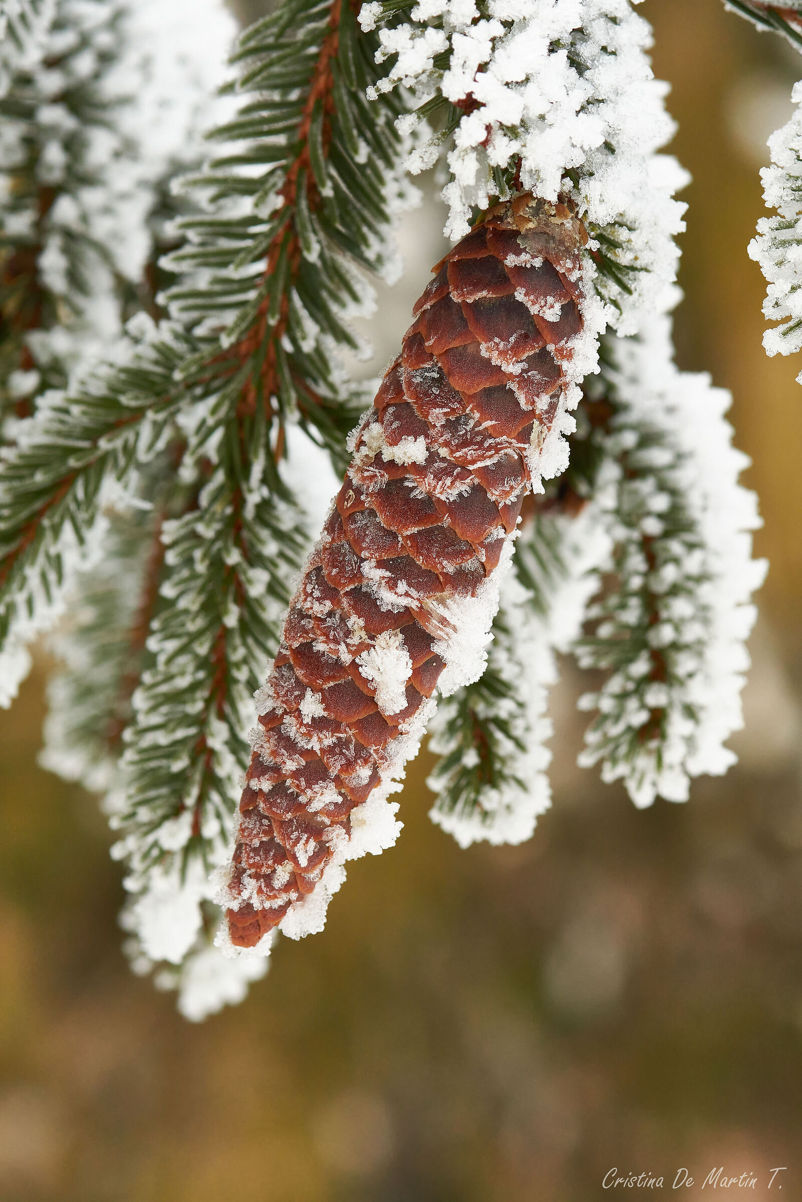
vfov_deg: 13.1
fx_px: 5246
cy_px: 601
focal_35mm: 157
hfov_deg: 8.7
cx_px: 401
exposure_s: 1/160
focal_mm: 105
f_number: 11
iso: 1600
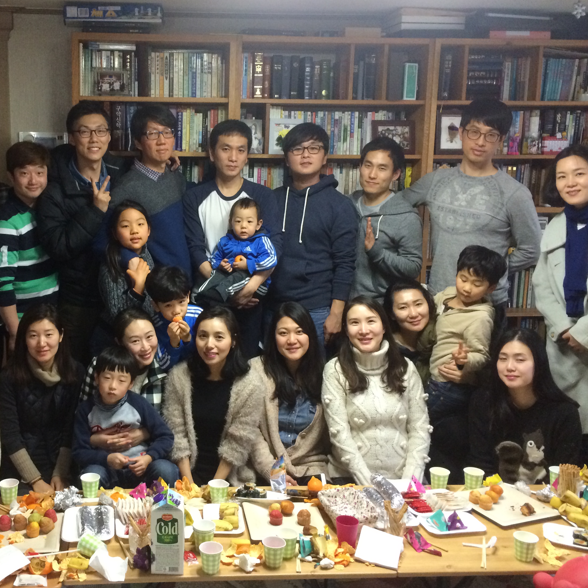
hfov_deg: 42.8
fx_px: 730
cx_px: 167
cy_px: 276
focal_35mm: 38
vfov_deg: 43.8
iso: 250
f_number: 2.2
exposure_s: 1/30
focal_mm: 4.15
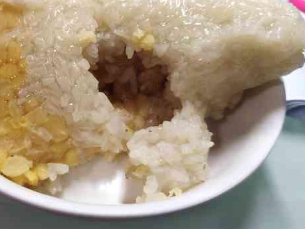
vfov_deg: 44.0
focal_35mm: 32
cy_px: 94
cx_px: 93
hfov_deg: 55.2
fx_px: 282
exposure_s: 1/100
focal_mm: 4.22
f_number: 1.8
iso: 343
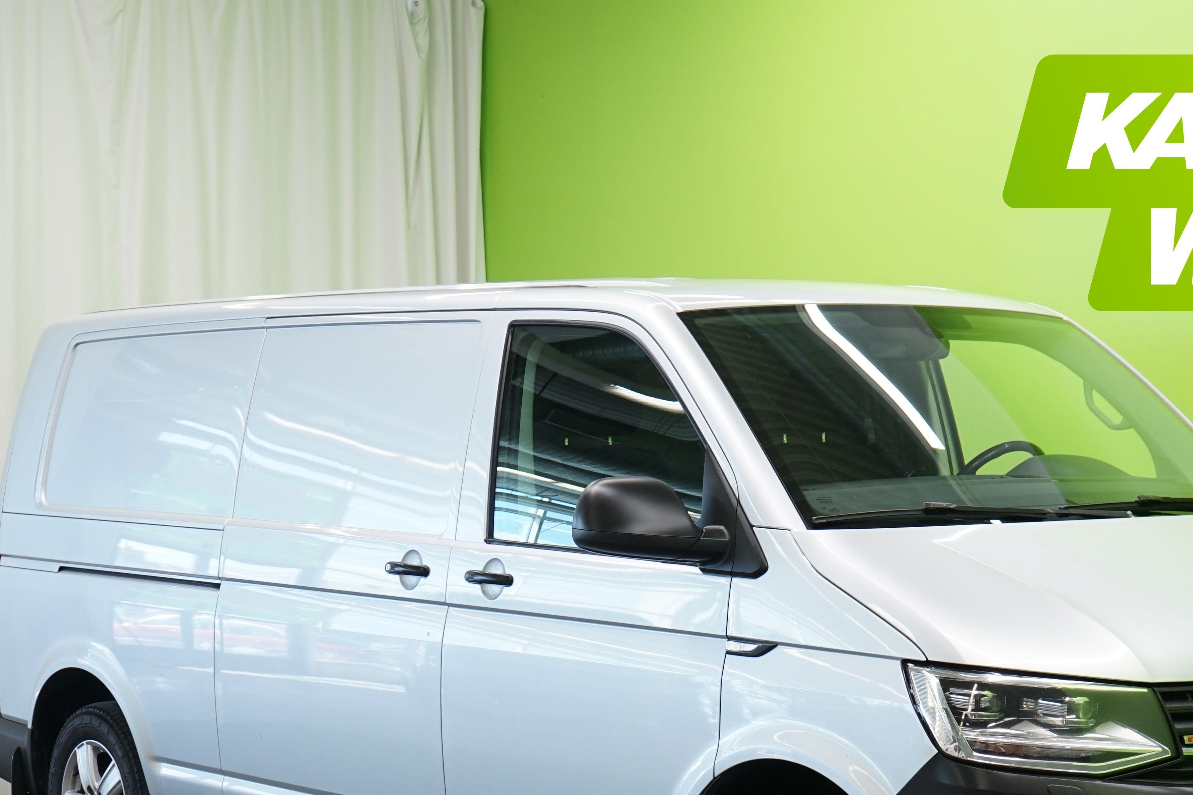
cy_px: 652
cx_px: 711
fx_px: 2684
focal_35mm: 81
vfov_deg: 16.7
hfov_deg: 25.0
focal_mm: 48
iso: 800
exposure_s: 1/50
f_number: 5.6
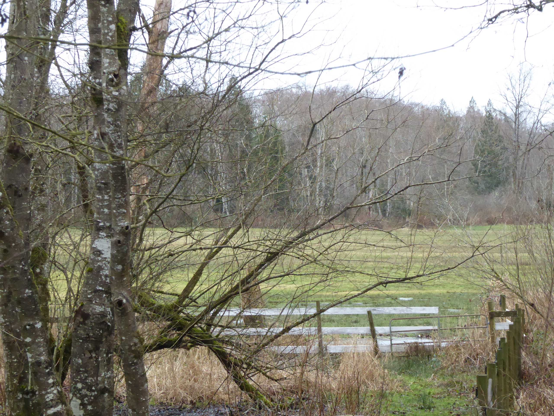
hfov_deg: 11.2
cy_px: 208
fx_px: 2833
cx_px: 277
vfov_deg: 8.4
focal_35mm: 177
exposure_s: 1/320
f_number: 5.5
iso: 640
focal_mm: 28.7
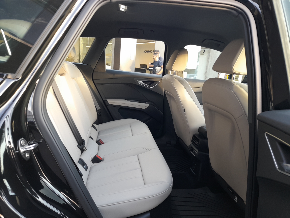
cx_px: 145
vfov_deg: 54.9
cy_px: 109
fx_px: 209
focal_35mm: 25
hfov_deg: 69.4
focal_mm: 4.6
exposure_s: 1/50
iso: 154
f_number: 2
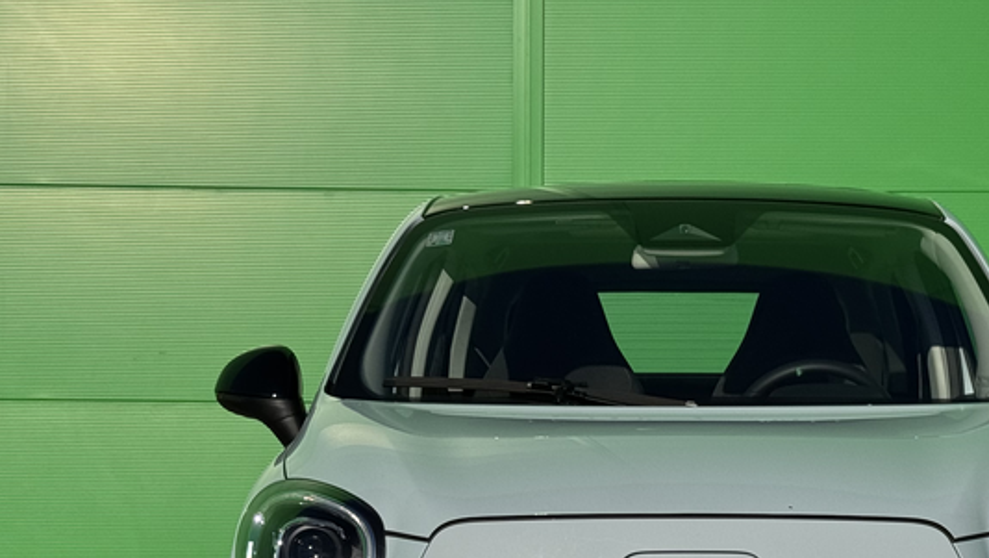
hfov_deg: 23.0
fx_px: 2414
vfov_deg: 13.1
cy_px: 479
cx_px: 676
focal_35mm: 92
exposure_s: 1/15385
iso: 80
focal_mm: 6.76
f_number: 1.78
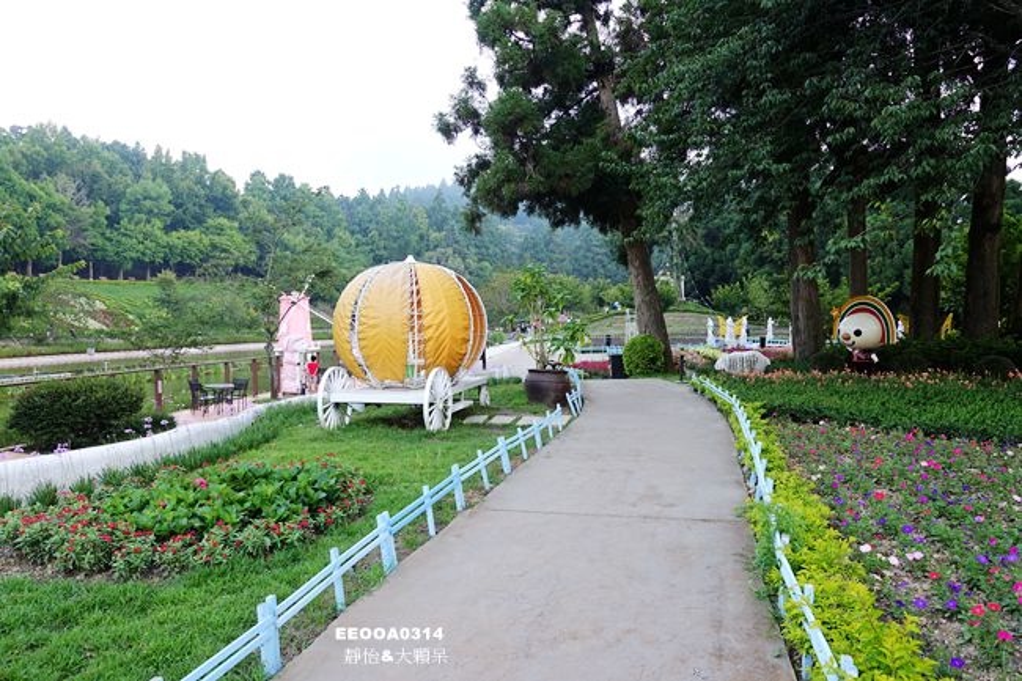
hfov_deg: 73.8
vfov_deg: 53.1
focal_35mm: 24
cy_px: 340
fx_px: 681
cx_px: 511
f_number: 4
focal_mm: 8.8
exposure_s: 1/125
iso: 125
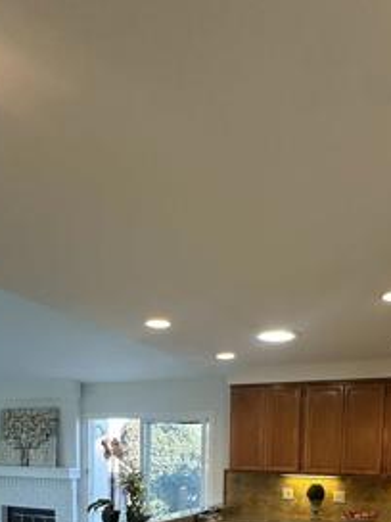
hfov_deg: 42.9
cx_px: 218
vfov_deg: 47.4
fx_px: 497
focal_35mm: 33
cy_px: 505
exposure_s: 1/120
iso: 200
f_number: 2.2
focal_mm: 2.22
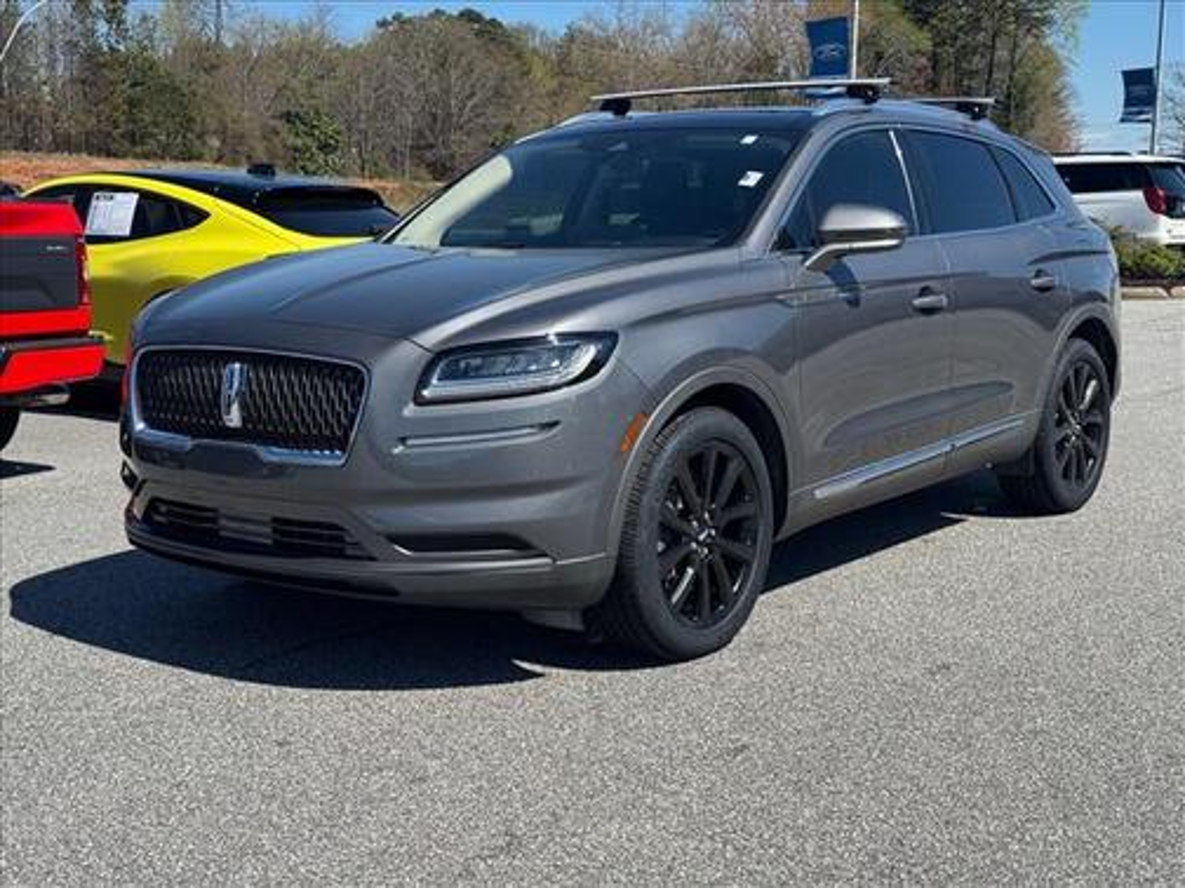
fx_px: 1643
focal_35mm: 48
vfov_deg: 30.3
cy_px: 444
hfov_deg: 39.7
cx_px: 592
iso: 64
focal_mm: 6.76
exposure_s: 1/4049
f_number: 1.78
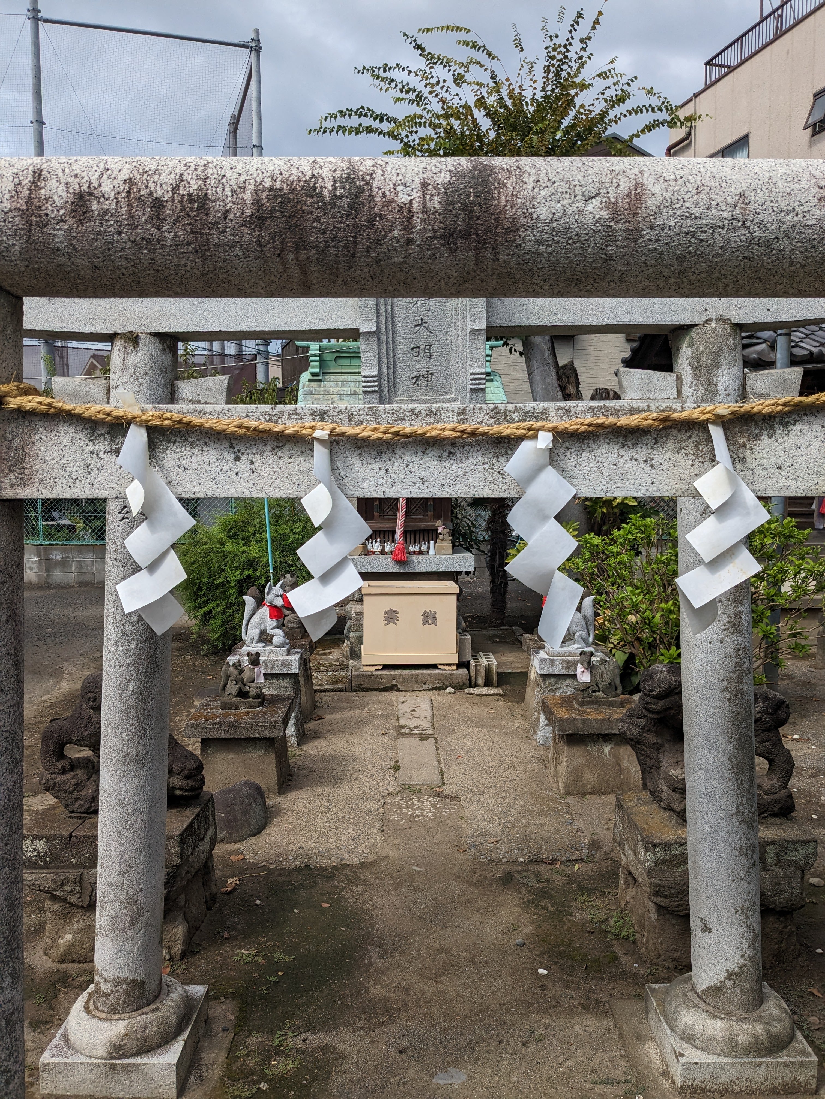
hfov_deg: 51.4
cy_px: 550
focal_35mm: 27
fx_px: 858
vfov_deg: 65.3
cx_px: 412
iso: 53
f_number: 1.73
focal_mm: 4.38
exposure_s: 1/3344
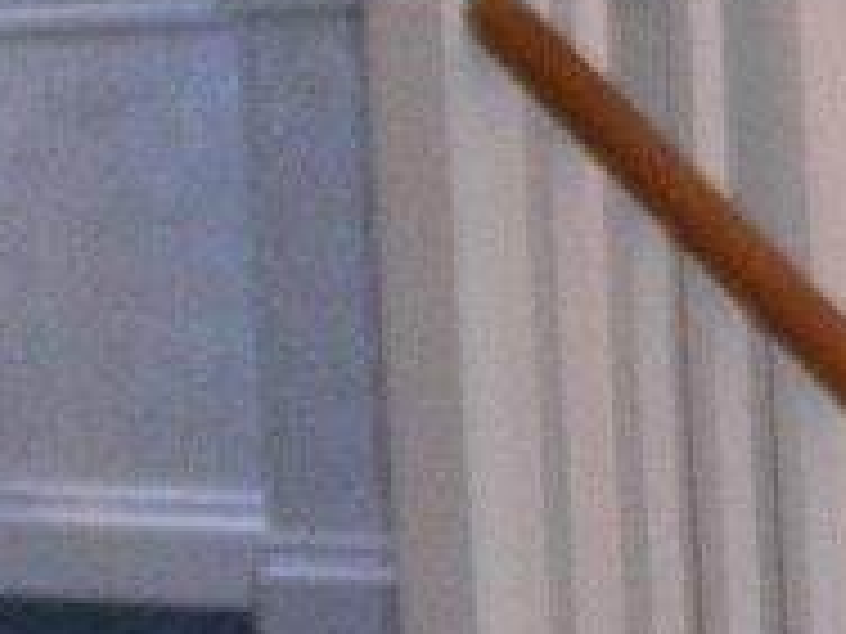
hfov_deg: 7.6
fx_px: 5255
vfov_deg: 6.9
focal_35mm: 215
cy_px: 346
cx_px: 2835
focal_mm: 5
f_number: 3
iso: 200
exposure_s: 1/30
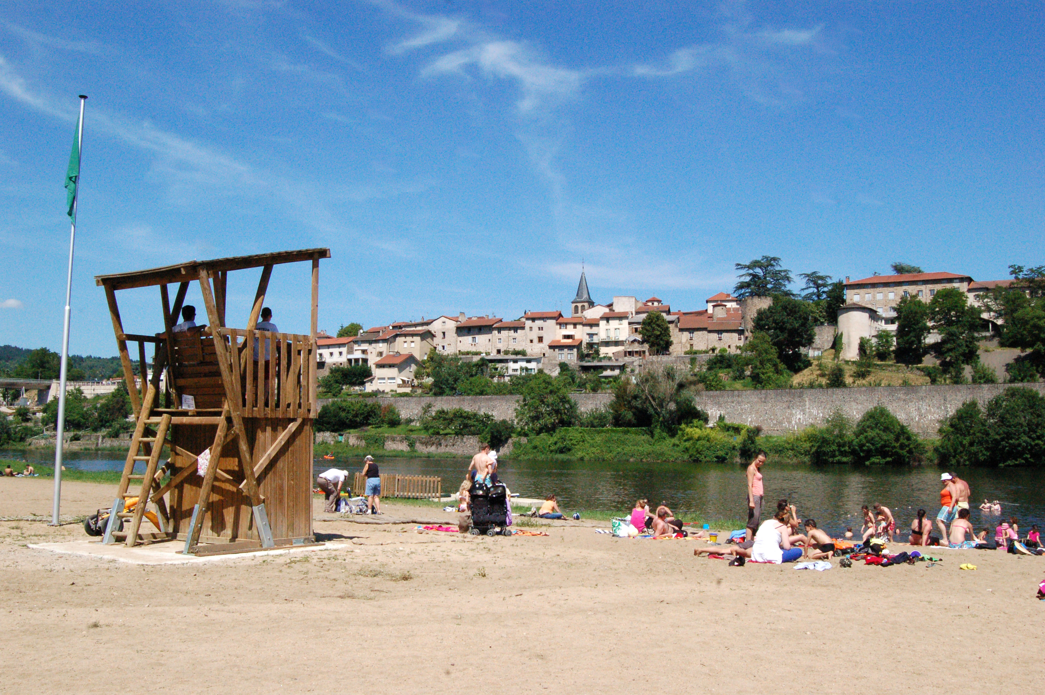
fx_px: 1044
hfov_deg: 53.2
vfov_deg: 36.8
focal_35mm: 36
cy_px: 348
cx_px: 522
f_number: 16
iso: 1600
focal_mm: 24
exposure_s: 1/1000
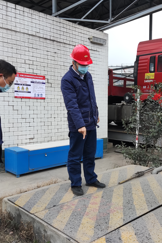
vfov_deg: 54.4
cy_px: 122
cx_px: 110
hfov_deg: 37.4
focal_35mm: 35
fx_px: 236
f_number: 1.79
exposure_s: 1/100
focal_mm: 4.71
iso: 52
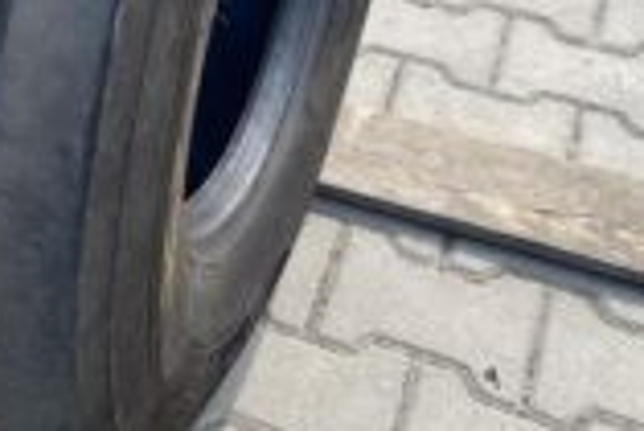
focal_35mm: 74
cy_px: -105
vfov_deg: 17.5
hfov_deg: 26.2
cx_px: 37
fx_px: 1325
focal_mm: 4.25
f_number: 1.8
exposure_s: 1/681
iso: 32
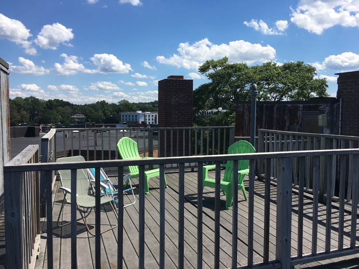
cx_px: 180
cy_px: 134
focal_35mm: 29
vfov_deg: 48.2
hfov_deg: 61.7
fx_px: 301
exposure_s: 1/1748
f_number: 2.2
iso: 25
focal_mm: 4.15
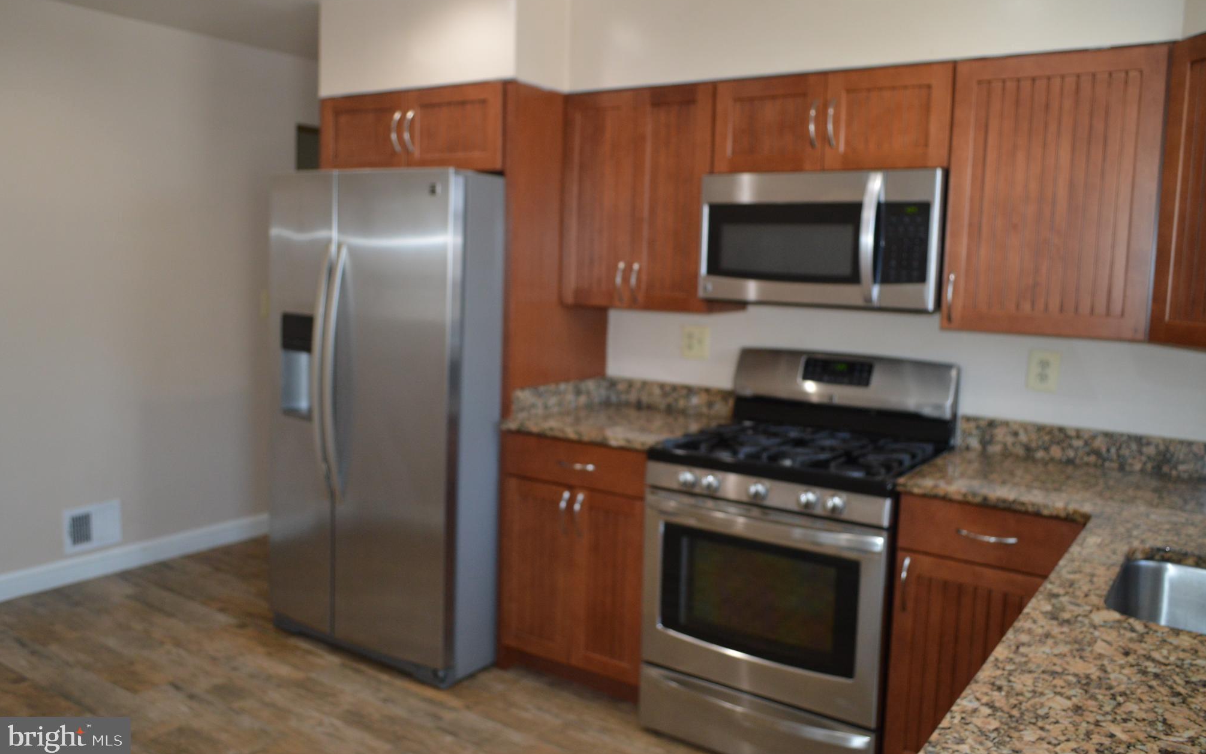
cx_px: 612
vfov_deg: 44.5
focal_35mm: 28
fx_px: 920
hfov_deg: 66.5
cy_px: 352
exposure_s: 1/60
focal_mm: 18
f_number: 3.5
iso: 720
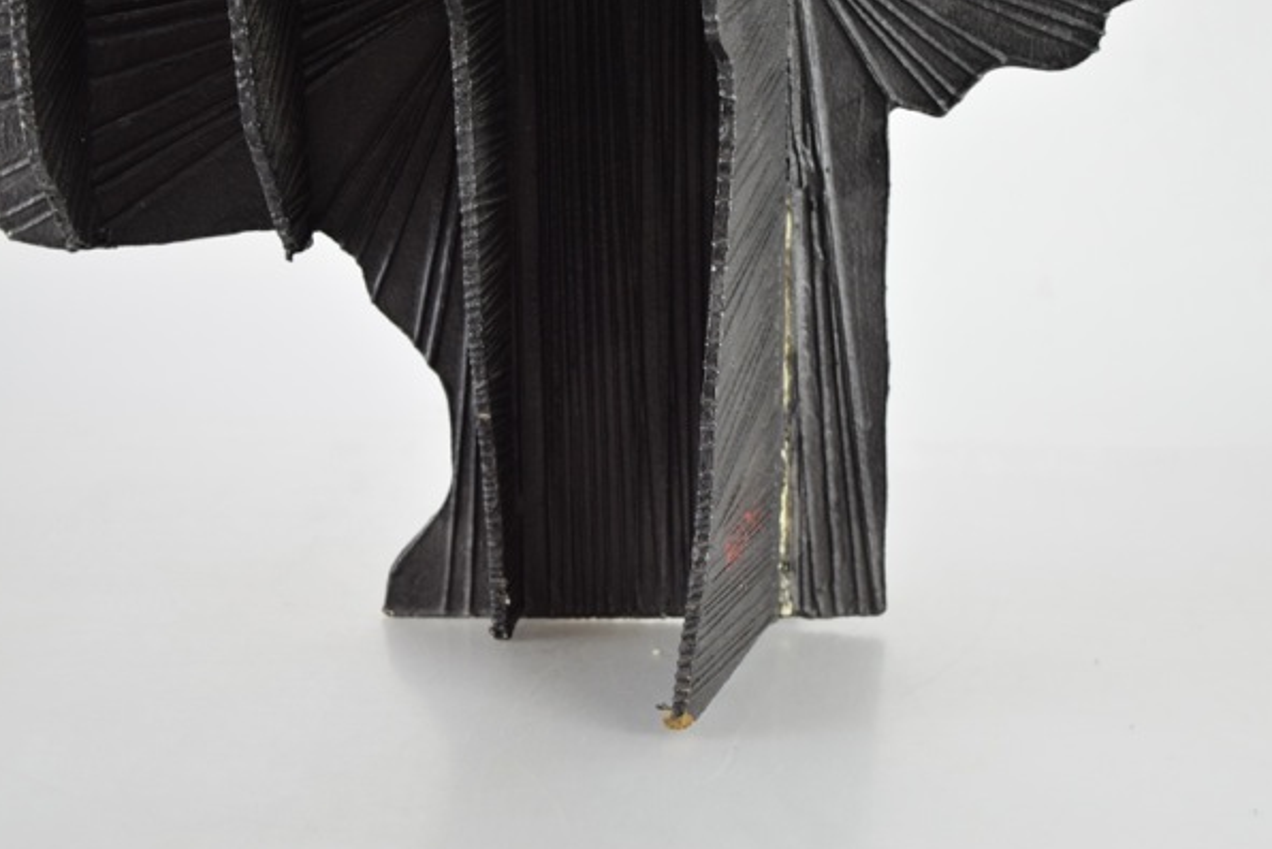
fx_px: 3130
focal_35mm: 89
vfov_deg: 15.5
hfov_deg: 23.0
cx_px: 668
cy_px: 411
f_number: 5.6
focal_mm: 55
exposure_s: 1/125
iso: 800
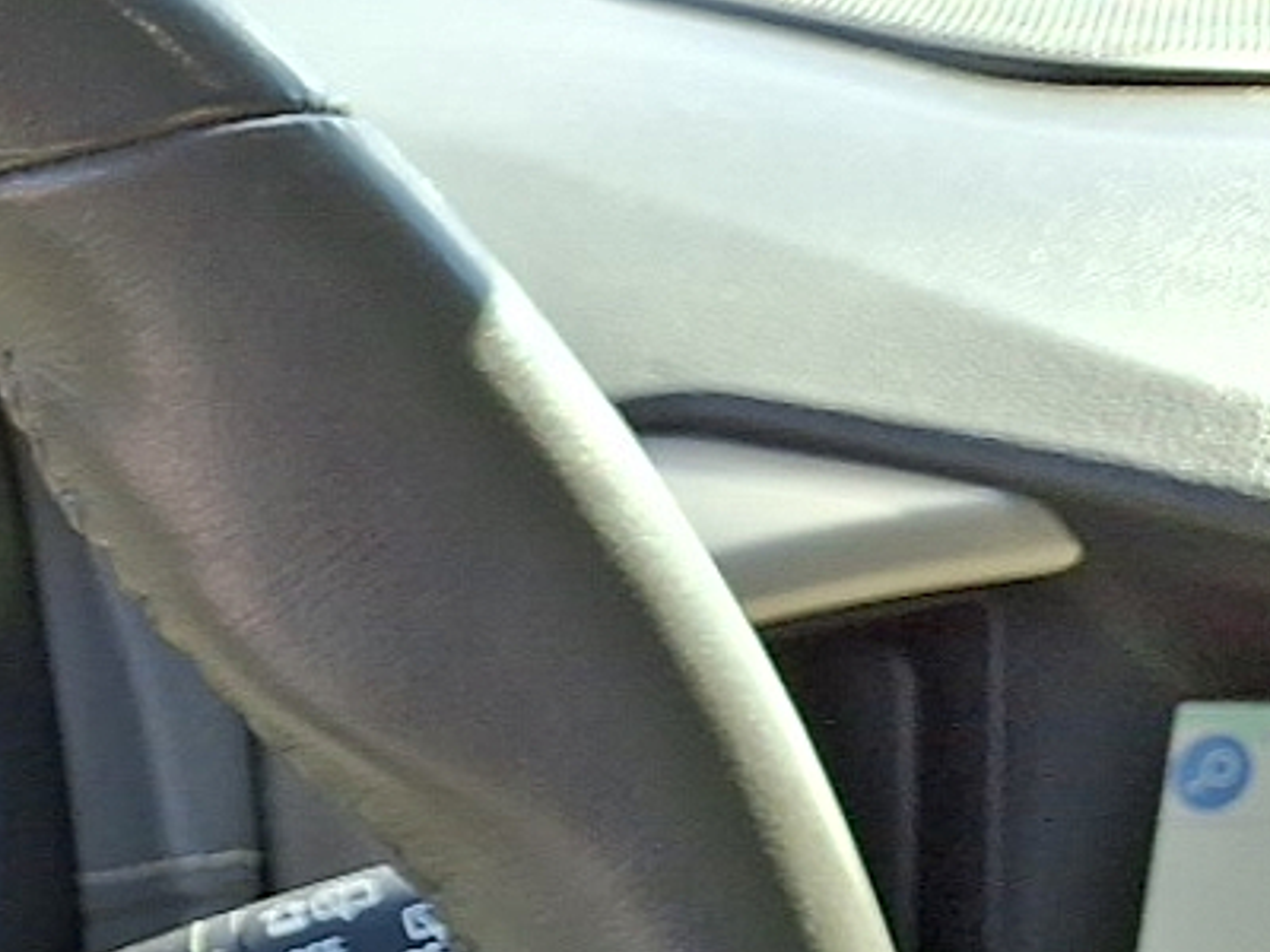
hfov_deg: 16.1
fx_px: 3669
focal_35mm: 100
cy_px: 1307
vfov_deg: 14.1
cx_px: -1108
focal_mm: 4.69
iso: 25
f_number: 1.8
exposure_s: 1/271
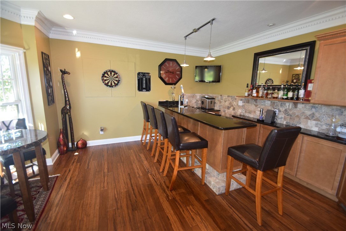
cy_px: 116
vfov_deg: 77.3
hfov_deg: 100.4
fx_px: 144
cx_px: 173
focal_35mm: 15
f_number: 3.5
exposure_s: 1/60
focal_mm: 10
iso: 800
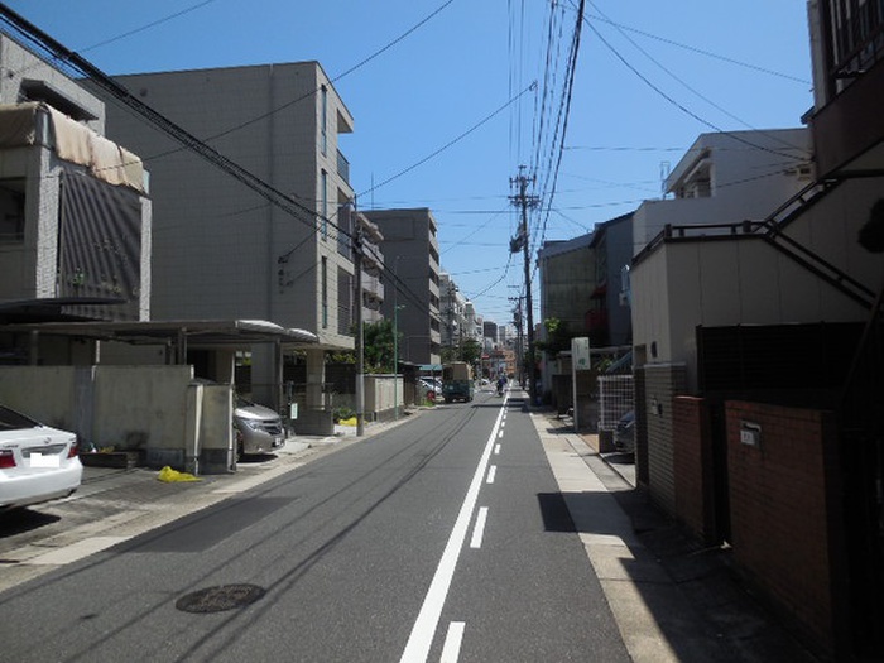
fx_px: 638
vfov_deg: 54.9
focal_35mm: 25
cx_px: 442
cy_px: 332
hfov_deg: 69.4
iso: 125
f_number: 6.2
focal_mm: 4.5
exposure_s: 1/640
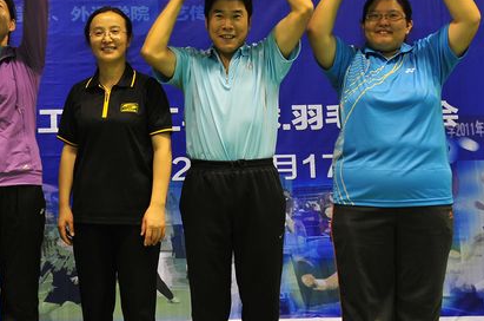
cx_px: 35
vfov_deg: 17.8
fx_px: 1019
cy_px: 96
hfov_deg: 25.7
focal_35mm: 76
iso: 500
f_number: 6.3
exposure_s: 1/10
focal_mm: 26
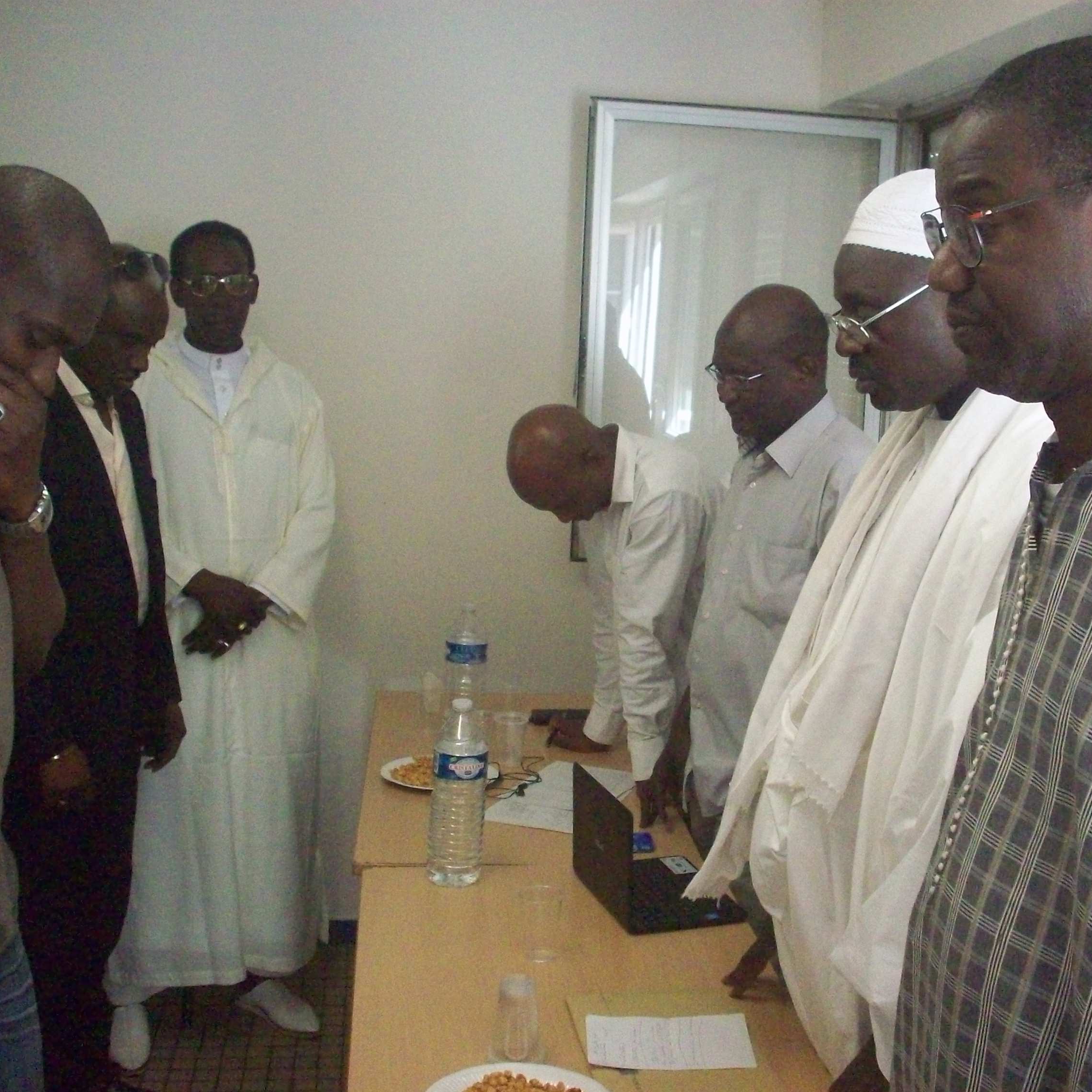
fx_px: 1570
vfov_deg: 38.3
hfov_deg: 38.2
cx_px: 657
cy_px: 543
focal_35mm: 44
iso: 543
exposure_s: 1/128
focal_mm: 6.2
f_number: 2.8
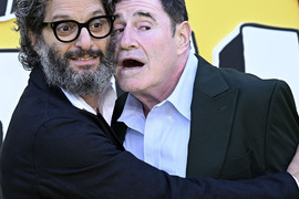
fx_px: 1595
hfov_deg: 10.7
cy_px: 108
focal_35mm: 192
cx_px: 120
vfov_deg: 7.2
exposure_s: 1/200
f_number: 6.3
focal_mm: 115
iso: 800
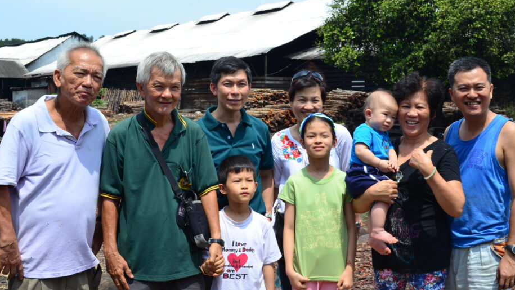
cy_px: 123
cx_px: 257
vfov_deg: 23.5
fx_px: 697
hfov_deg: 40.6
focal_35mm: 51
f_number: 10
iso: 500
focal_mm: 32
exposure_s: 1/400
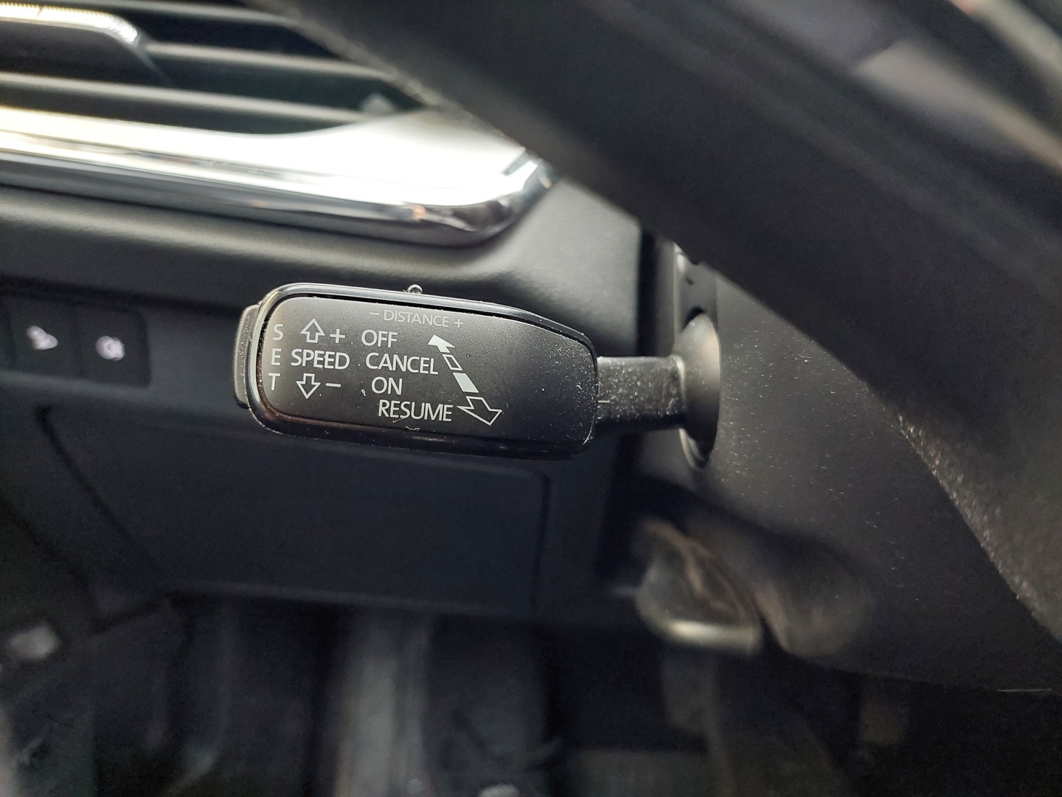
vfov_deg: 54.9
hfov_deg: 69.4
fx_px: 767
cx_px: 531
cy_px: 398
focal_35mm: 25
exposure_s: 1/25
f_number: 1.8
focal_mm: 5.23
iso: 500
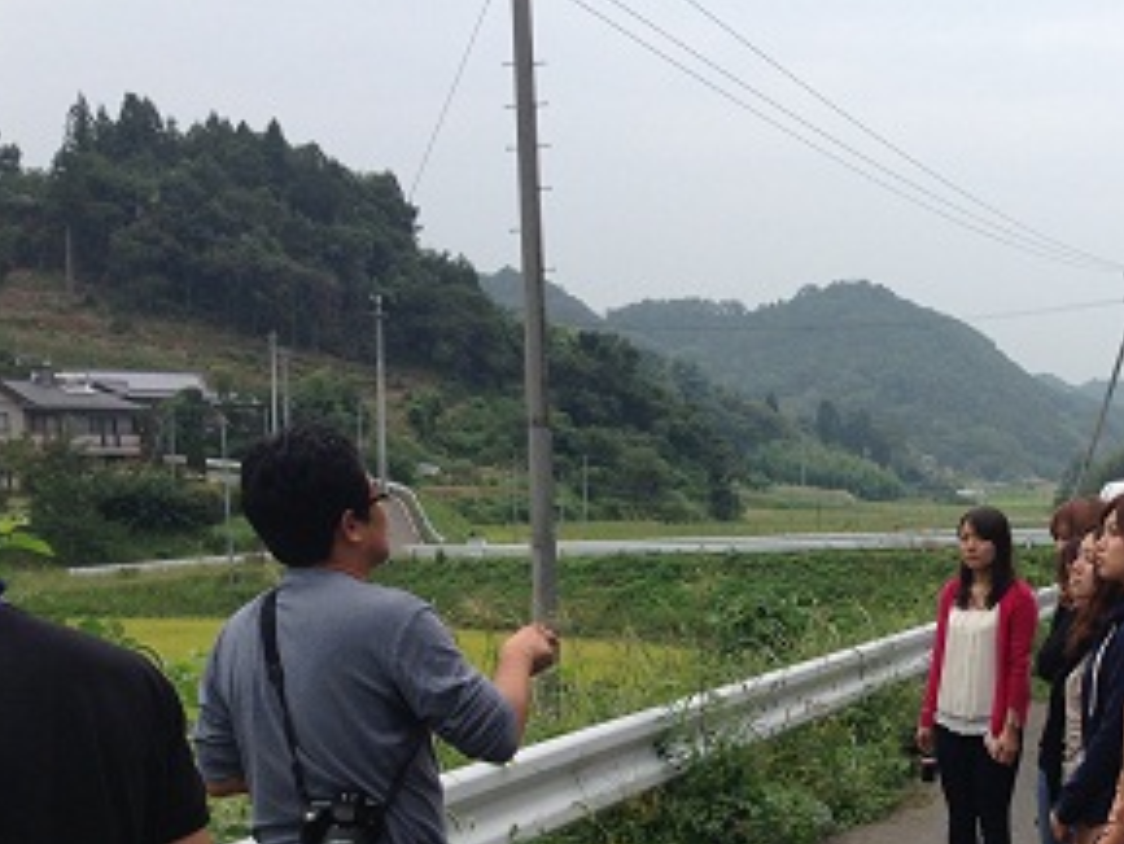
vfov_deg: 25.6
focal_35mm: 56
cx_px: 863
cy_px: 681
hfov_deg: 33.5
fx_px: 1819
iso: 50
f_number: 2.4
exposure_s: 1/542
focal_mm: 4.13
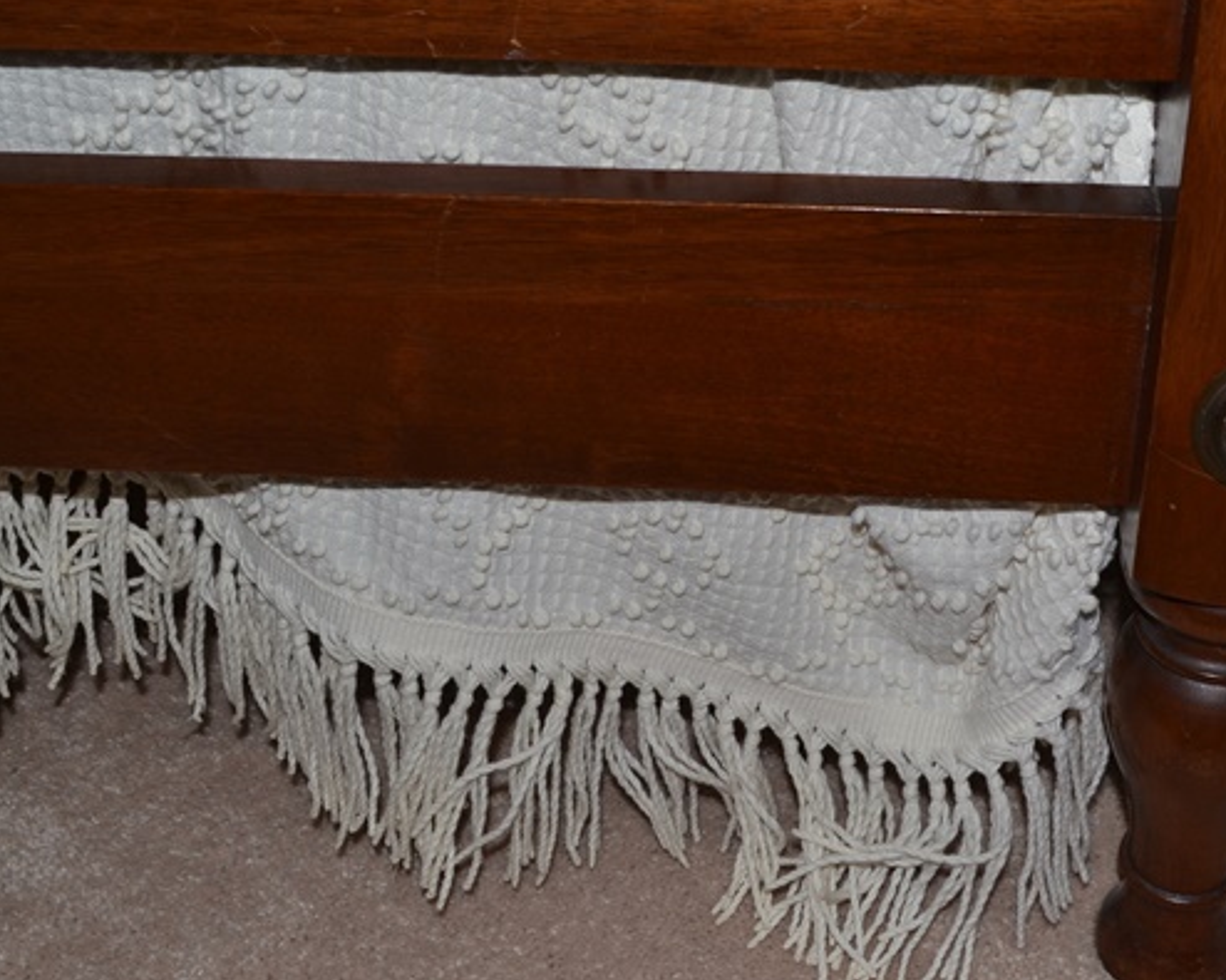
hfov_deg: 32.7
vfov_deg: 26.6
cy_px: 425
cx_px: 834
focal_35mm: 57
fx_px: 2068
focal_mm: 20
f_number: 8
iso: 100
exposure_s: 1/60
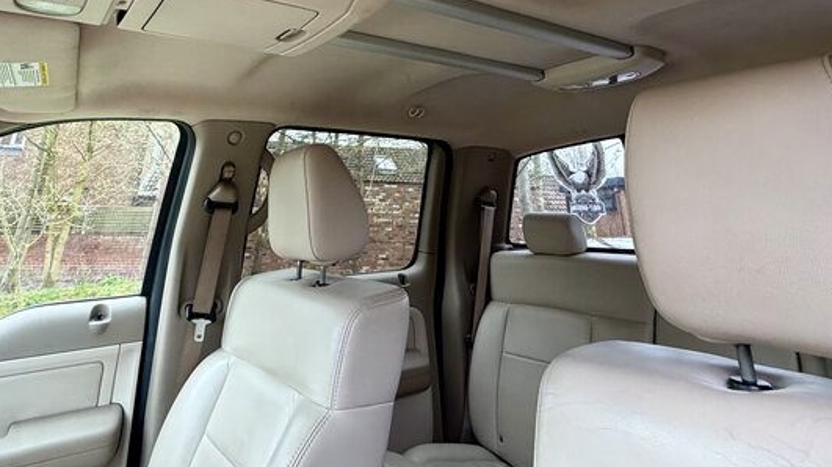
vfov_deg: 44.0
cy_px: 27
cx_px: 374
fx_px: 507
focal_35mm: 23
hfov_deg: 78.5
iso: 320
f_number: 2.2
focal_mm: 2.22
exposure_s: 1/67
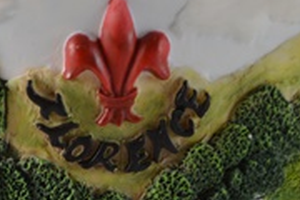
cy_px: 200
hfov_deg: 7.5
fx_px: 2289
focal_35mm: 275
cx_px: 87
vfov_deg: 5.0
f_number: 5.6
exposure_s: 1/80
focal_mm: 55
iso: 400
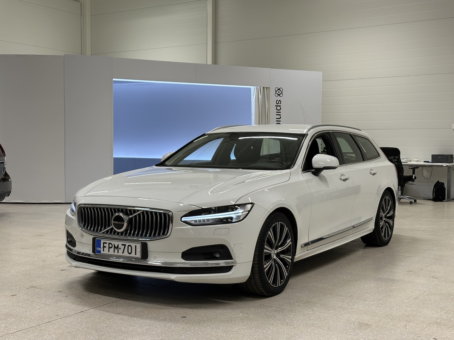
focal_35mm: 48
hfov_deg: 39.7
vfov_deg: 30.3
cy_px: 170
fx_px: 630
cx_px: 227
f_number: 1.78
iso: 80
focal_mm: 6.86
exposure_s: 1/125
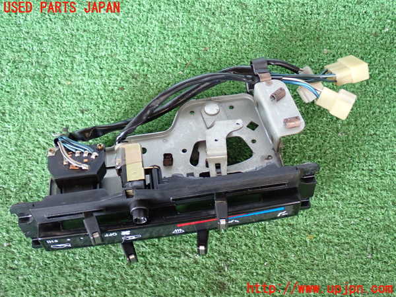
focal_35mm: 47
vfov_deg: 30.9
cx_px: 198
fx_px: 538
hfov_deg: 40.4
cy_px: 148
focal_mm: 8.4
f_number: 3.1
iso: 400
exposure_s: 1/50
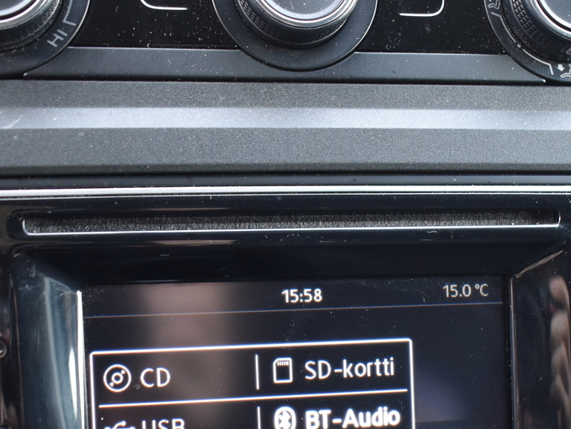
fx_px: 1023
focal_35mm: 62
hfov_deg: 31.2
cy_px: 356
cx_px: 304
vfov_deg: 23.3
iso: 800
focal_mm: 18
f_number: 4
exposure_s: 1/60
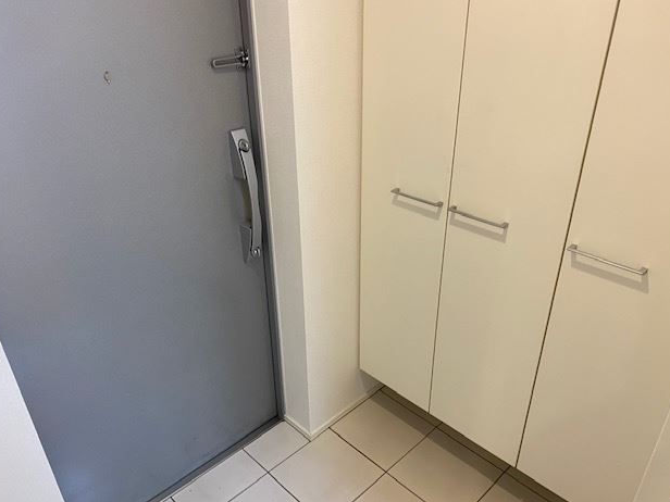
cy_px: 260
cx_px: 338
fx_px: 523
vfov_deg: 51.3
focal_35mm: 27
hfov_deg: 65.3
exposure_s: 1/50
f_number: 1.8
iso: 100
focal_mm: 4.25
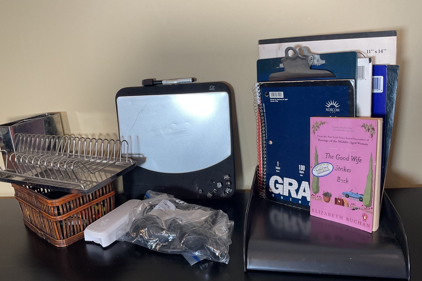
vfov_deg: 42.3
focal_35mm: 31
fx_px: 363
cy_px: 132
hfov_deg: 60.3
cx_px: 211
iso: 50
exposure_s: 1/60
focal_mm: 3
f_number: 1.8
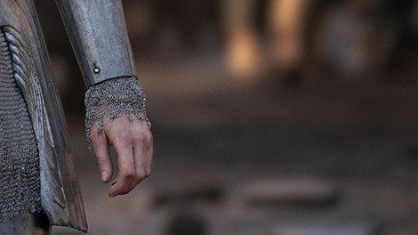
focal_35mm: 553
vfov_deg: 2.2
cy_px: -183
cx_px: -269
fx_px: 6127
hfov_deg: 3.9
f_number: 2.8
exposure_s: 1/500
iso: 100
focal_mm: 124
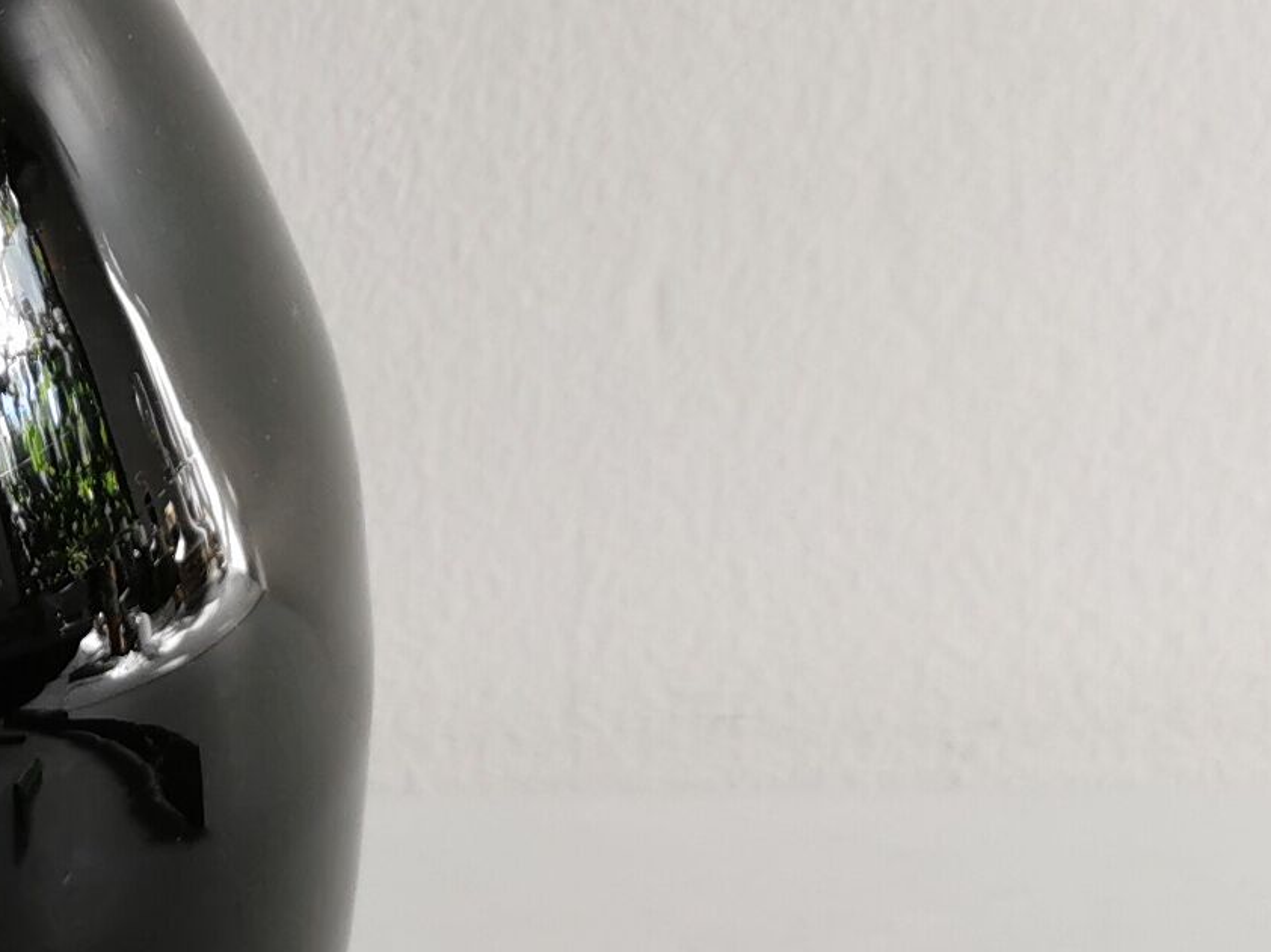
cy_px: 193
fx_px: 4295
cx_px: -405
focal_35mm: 117
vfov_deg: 12.6
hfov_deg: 15.9
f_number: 1.6
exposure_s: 1/120
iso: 80
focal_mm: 5.56
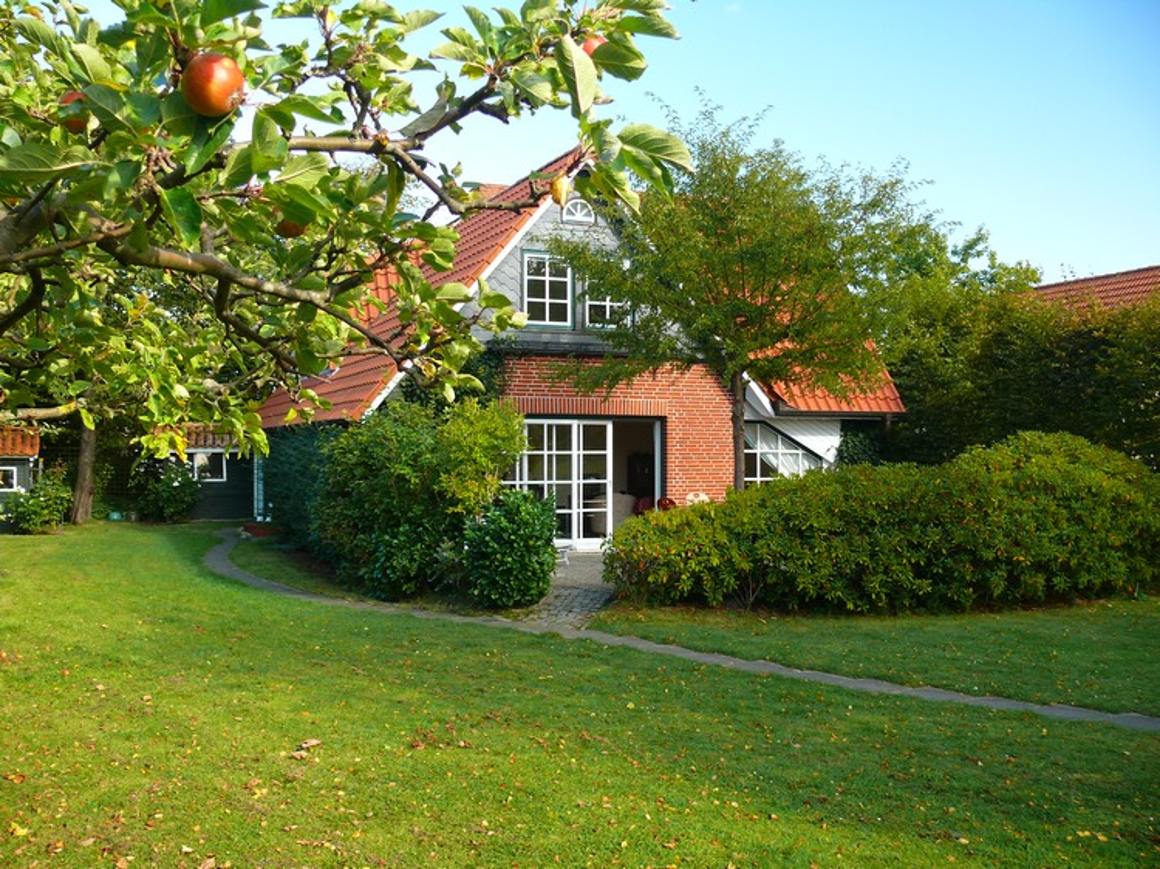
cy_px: 434
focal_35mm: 35
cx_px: 580
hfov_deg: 52.6
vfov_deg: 40.7
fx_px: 1172
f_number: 2.8
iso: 100
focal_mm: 7.4
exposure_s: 1/80
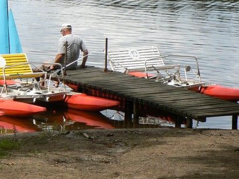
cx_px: 73
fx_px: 2106
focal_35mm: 305
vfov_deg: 4.9
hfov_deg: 6.5
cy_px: 3
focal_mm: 25.7
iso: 80
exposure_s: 1/250
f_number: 5.6
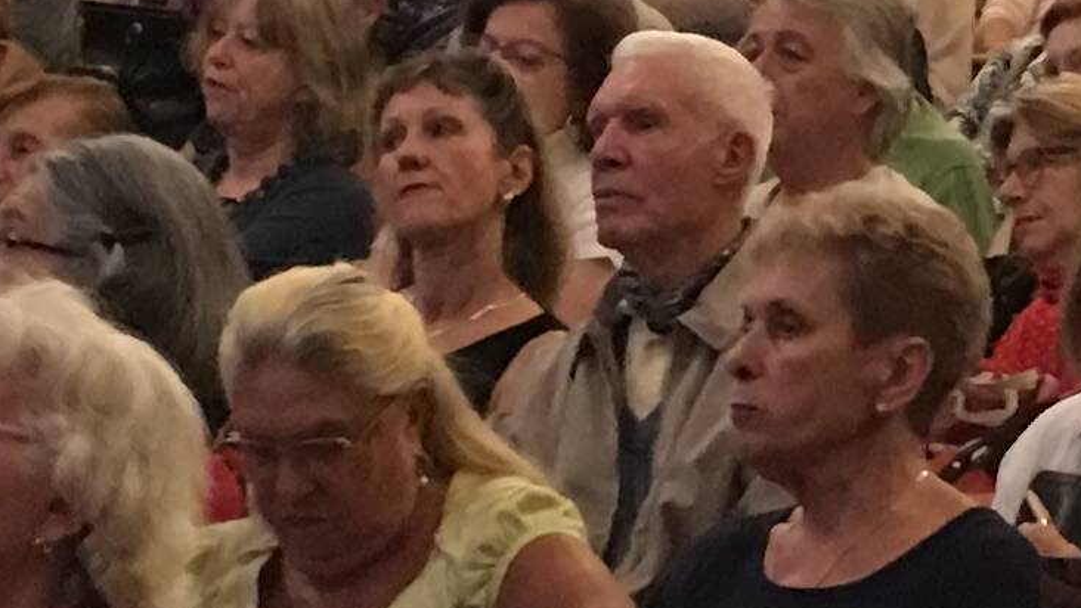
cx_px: 932
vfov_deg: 7.0
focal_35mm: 174
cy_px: 311
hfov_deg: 12.3
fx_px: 4988
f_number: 2.2
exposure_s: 1/8
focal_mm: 4.15
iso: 125
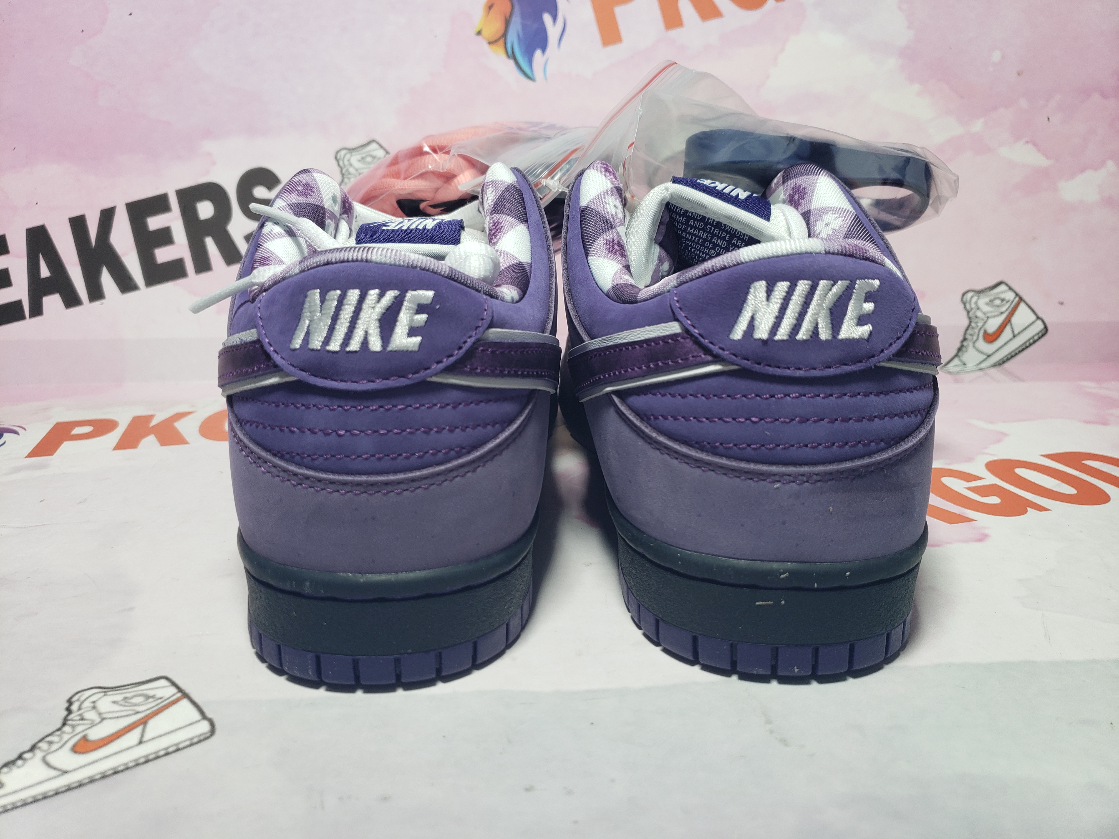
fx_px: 840
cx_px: 560
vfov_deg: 53.1
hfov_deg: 67.3
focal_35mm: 26
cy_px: 420
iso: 50
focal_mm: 4.3
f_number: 1.5
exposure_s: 1/342
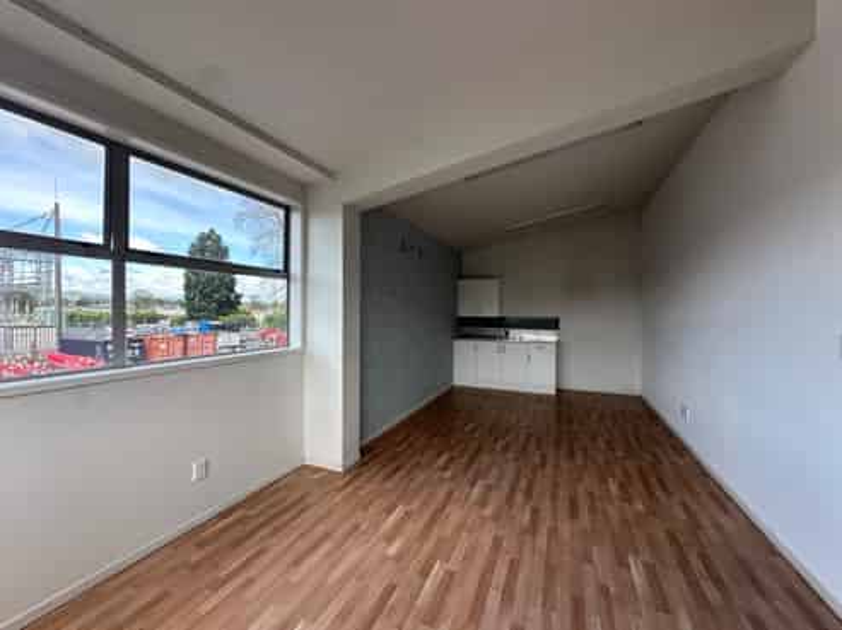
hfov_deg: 102.1
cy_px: 315
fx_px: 340
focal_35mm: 14
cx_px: 421
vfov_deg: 85.6
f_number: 2.2
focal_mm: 2.22
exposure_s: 1/99
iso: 50
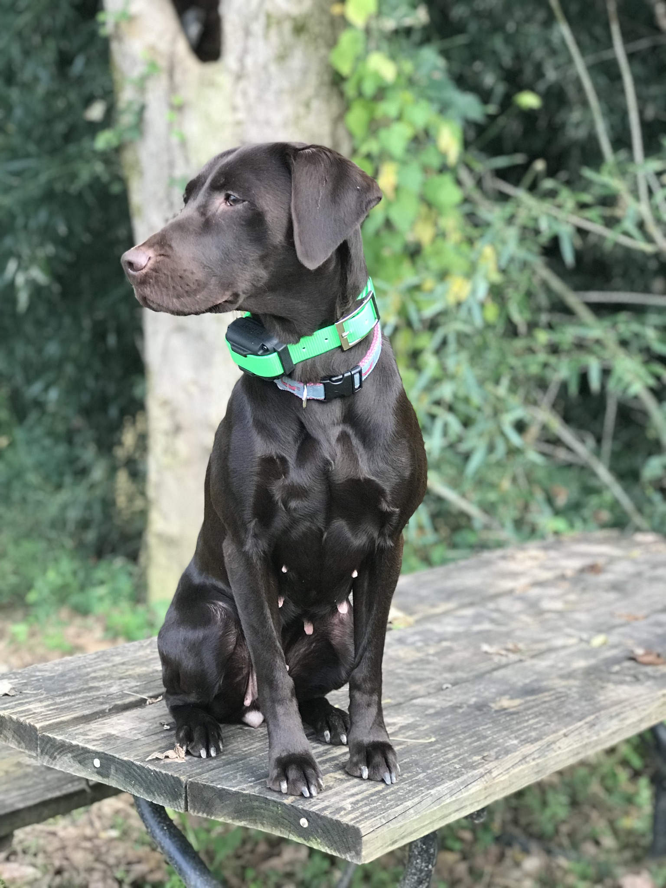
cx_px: 333
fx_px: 1462
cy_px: 444
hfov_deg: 25.7
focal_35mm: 57
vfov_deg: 33.8
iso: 100
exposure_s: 1/60
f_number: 2.8
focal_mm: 6.6
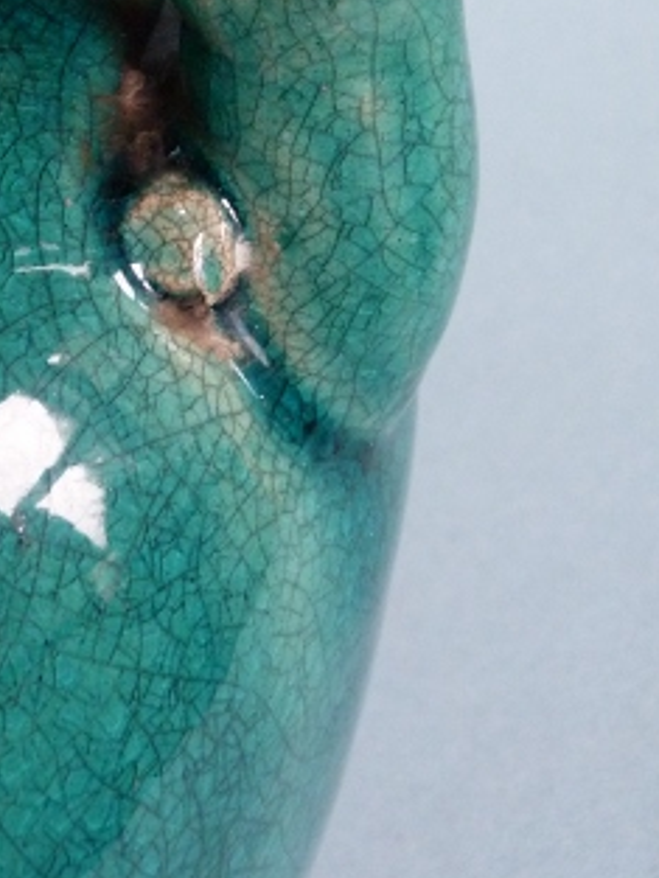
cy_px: 45
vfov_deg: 21.2
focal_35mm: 90
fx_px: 2283
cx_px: 25
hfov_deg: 16.1
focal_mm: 7.9
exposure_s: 1/20
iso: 400
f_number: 3.2
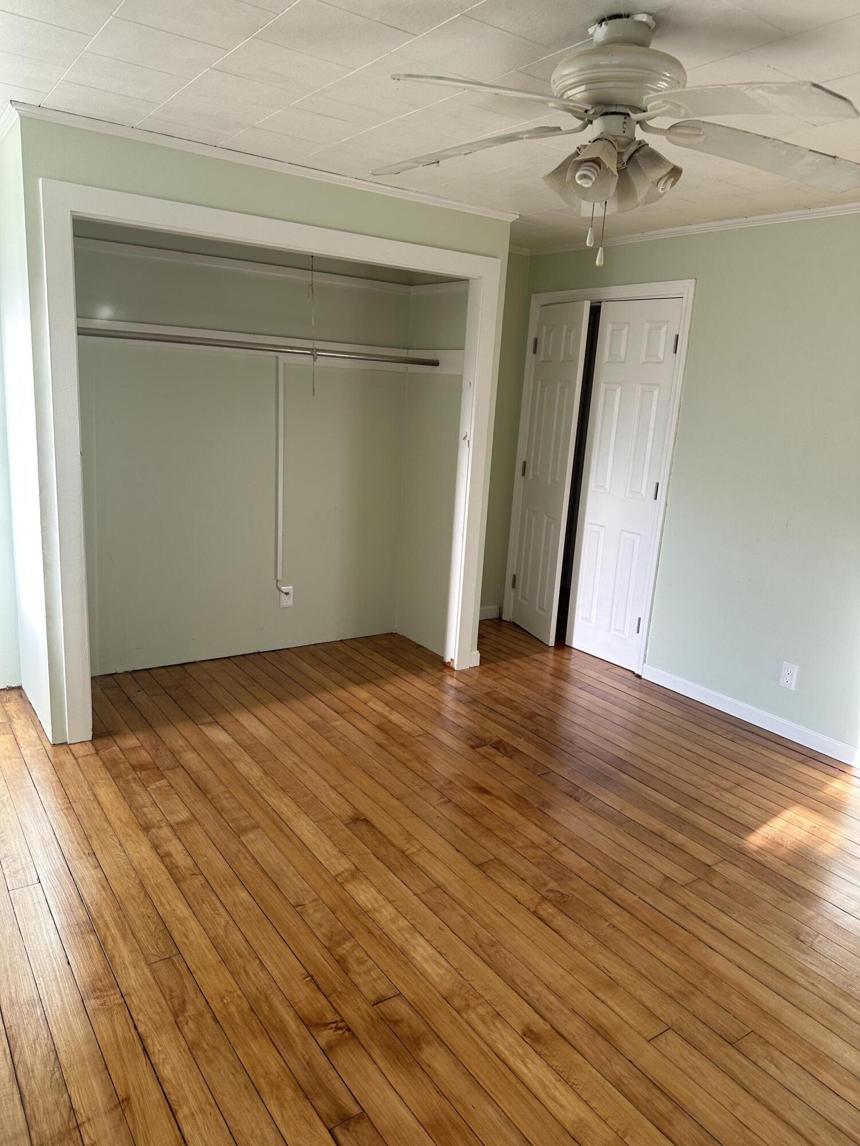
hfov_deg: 56.8
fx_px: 795
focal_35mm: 24
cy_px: 573
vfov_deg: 71.6
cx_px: 430
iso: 100
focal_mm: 6.86
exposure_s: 1/169
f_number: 1.78
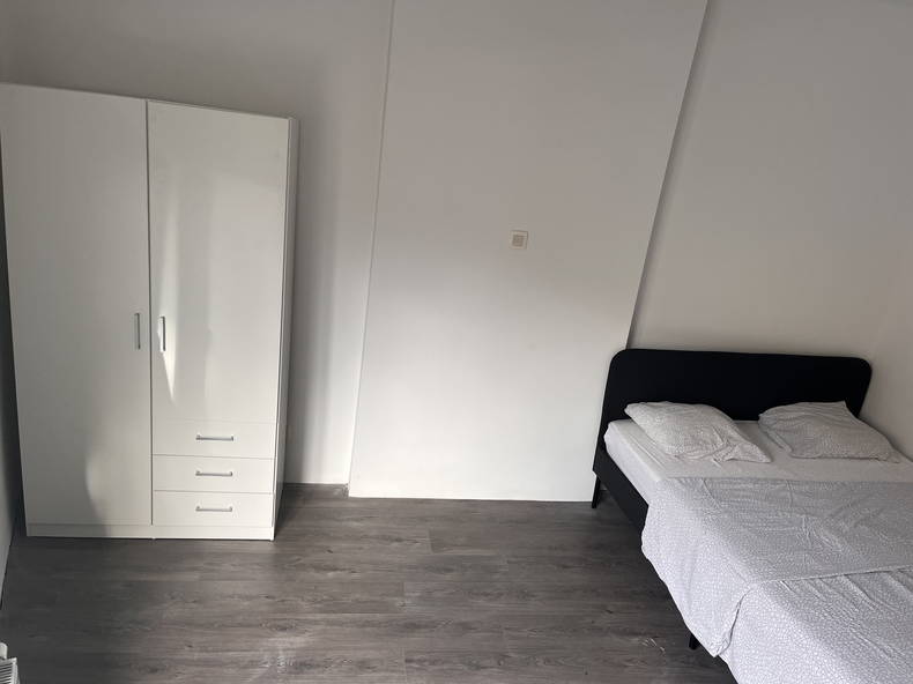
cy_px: 342
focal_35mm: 26
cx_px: 456
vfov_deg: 53.0
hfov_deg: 67.3
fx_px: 686
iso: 100
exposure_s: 1/121
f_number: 1.6
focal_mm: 5.1
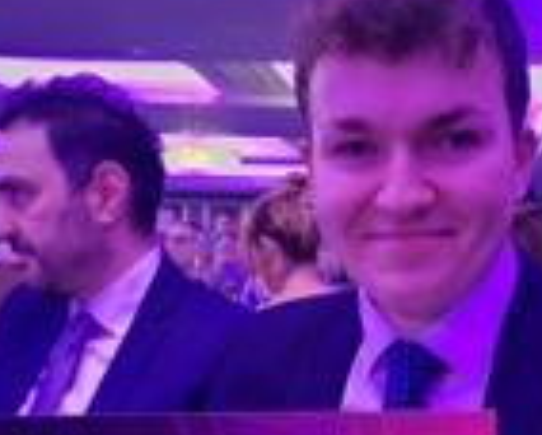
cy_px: 420
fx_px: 948
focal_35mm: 59
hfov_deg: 31.5
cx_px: 387
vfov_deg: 24.8
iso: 800
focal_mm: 5.54
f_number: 1.8
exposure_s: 1/20
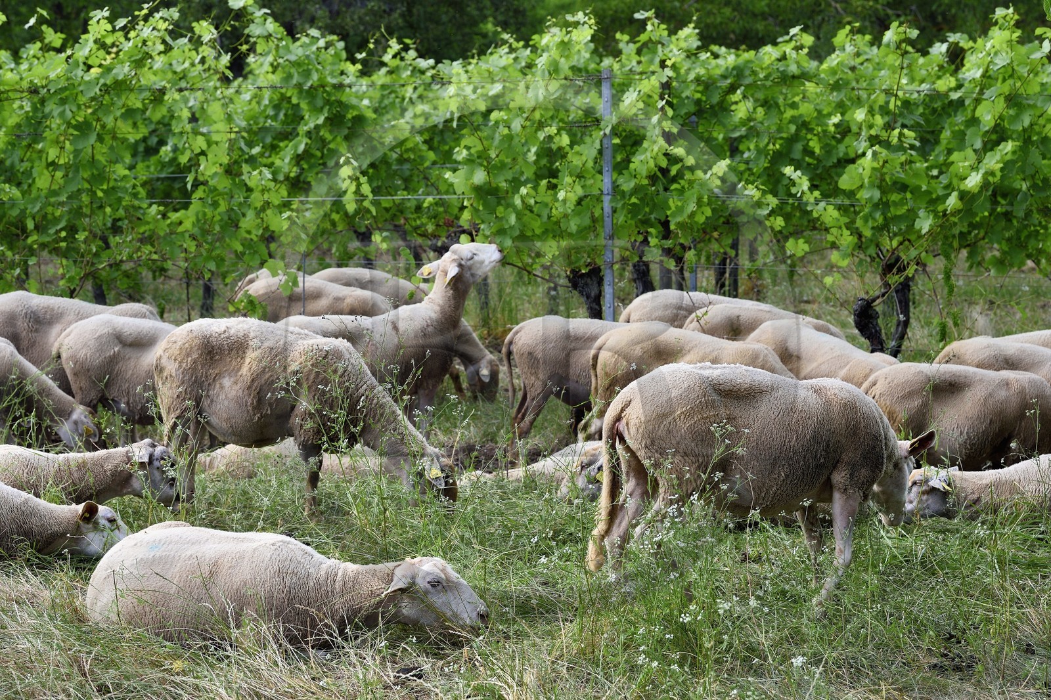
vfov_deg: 16.6
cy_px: 350
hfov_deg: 24.8
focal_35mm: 82
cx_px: 526
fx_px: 2393
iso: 400
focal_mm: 82
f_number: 7.1
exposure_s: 1/500
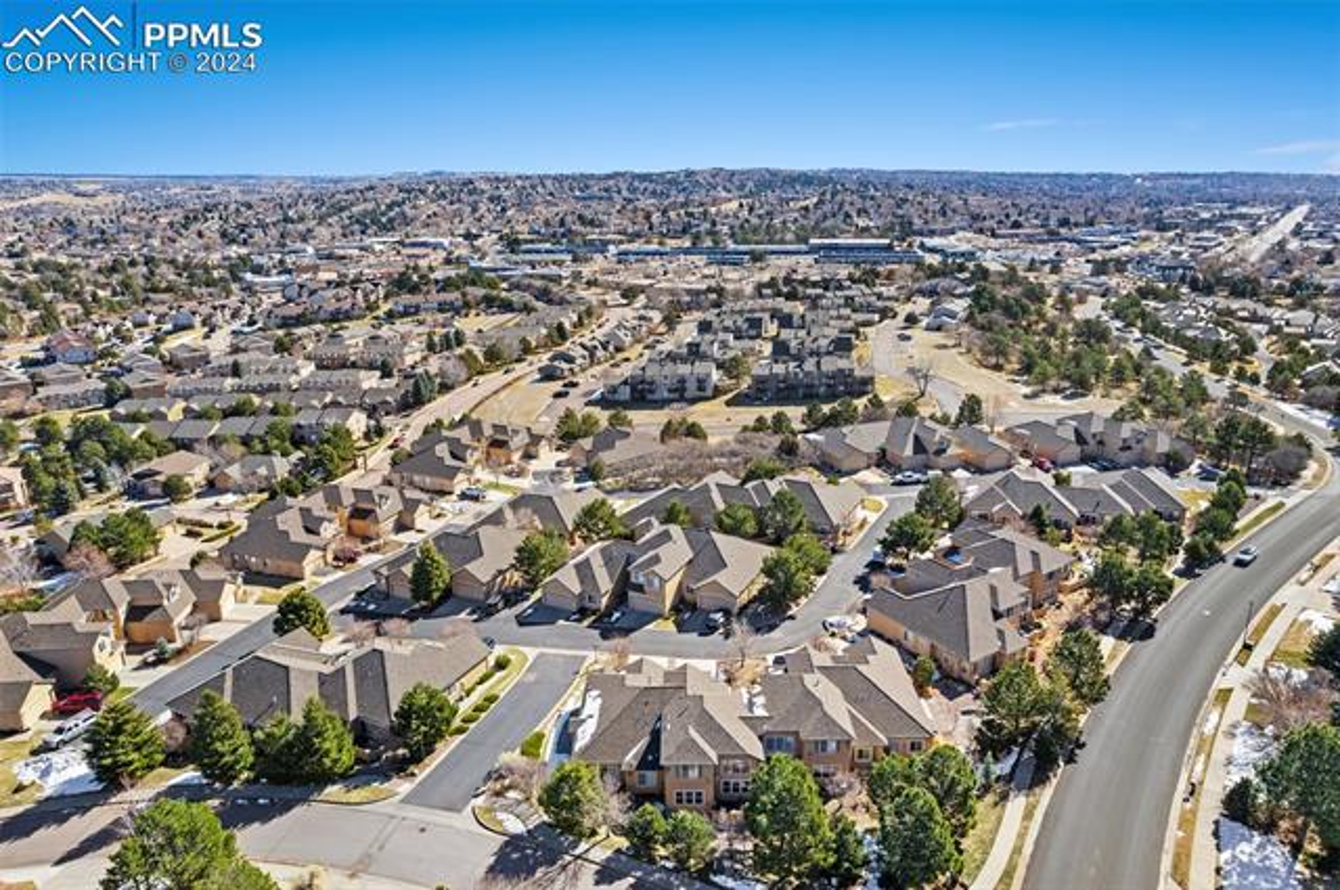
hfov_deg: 78.7
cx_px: 670
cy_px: 445
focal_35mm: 22
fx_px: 818
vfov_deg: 57.1
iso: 100
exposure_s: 1/1000
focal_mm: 8.38
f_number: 2.8
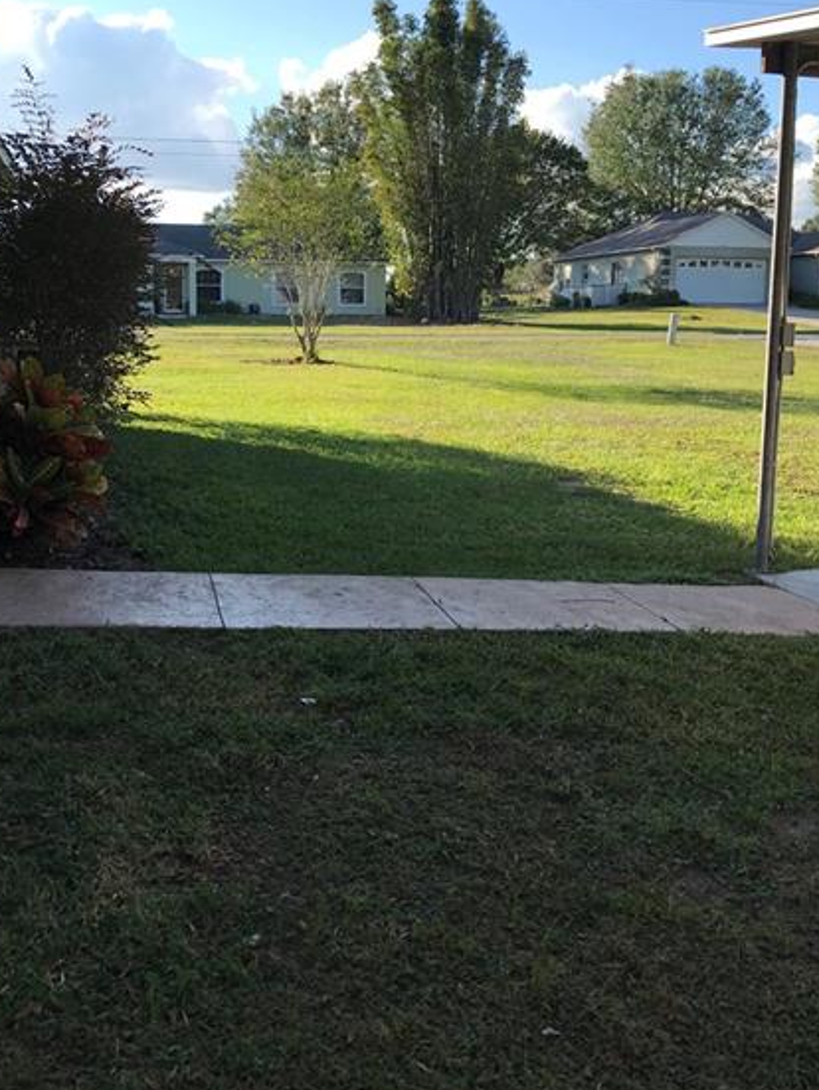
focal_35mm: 39
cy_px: 485
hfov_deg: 36.8
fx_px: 1229
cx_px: 382
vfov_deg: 47.7
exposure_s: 1/1212
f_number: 1.8
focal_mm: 3.99
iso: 20
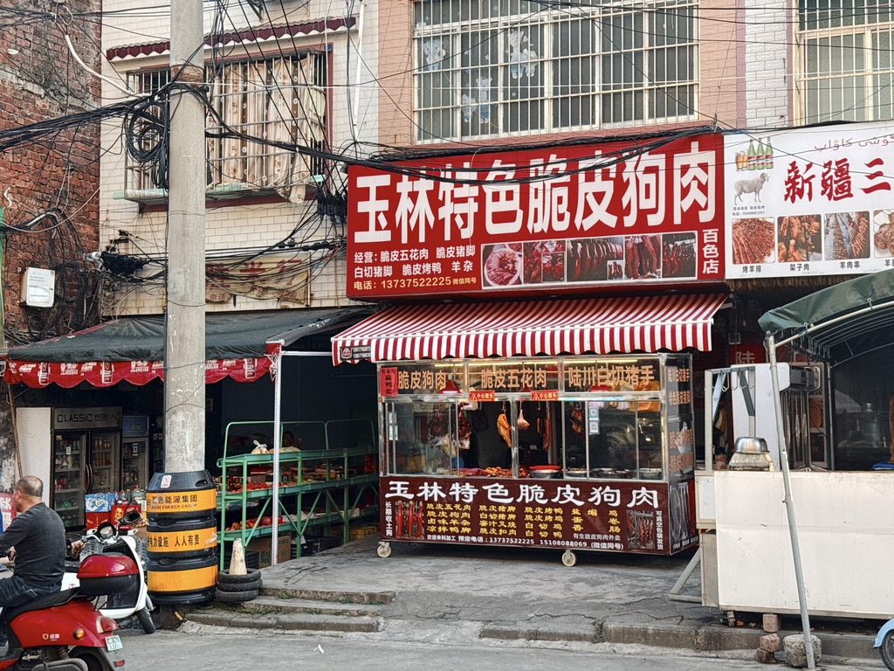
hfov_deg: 39.7
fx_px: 1240
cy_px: 336
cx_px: 447
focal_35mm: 48
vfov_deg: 30.3
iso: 80
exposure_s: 1/405
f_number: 1.78
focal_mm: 6.76
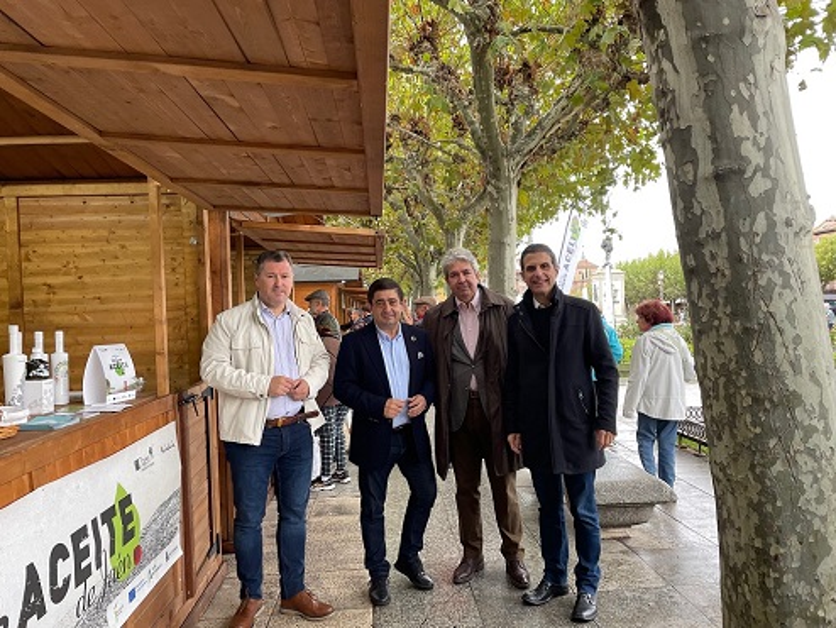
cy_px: 314
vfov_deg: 53.1
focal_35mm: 26
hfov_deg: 67.3
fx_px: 628
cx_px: 418
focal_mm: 4.2
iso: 100
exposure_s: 1/121
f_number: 1.6
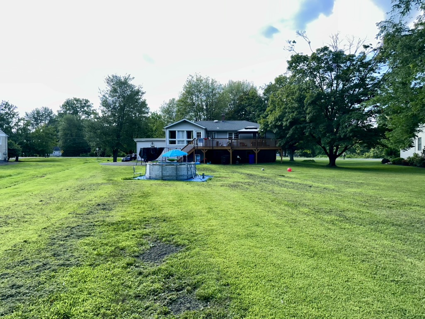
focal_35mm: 24
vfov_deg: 56.8
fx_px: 295
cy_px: 160
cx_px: 212
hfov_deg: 71.6
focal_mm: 6.86
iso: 125
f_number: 1.78
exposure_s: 1/4184
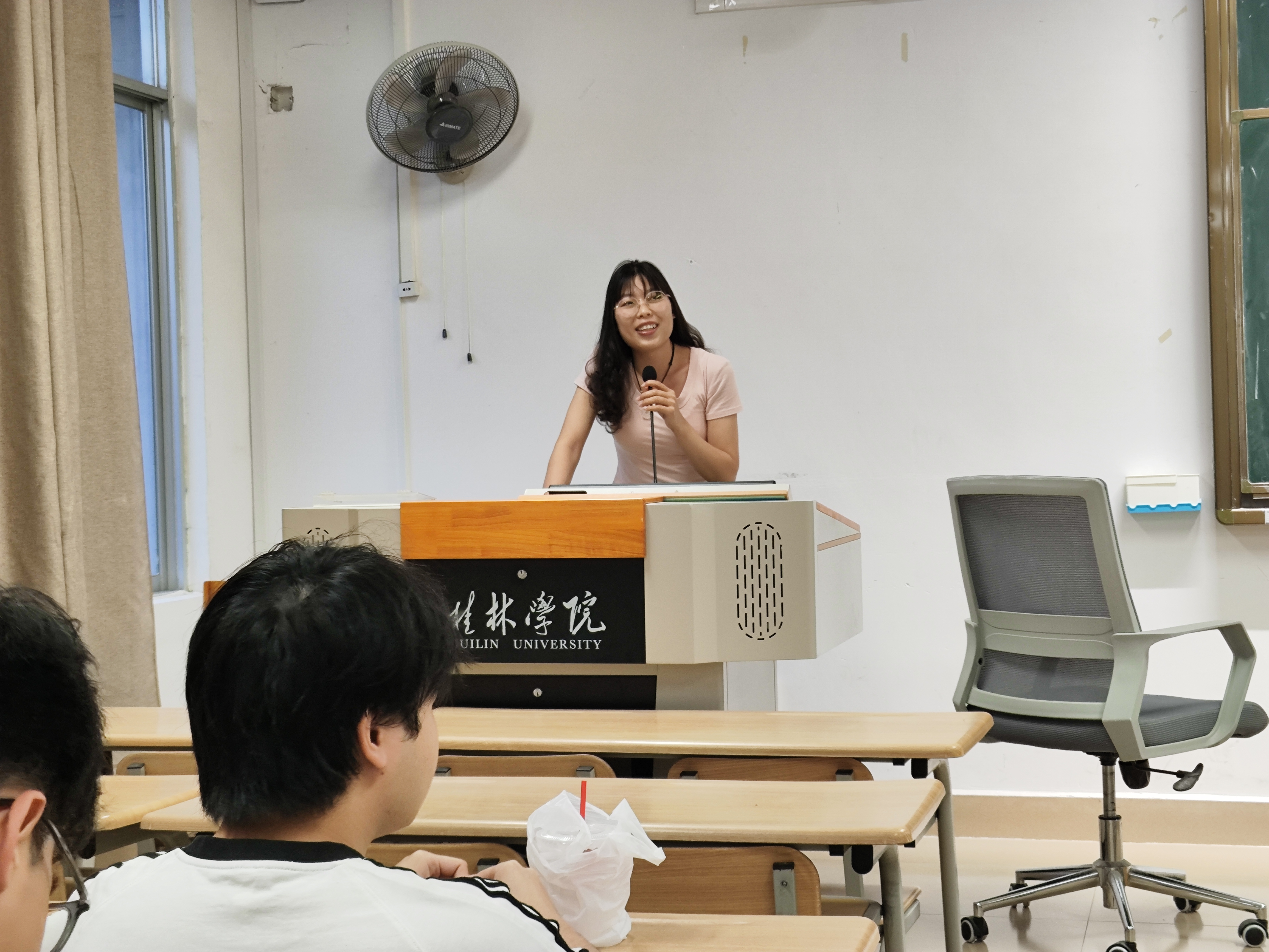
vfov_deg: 54.9
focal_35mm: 25
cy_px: 476
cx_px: 634
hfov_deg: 69.4
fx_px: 917
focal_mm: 4.71
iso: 163
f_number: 1.79
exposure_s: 1/33.3
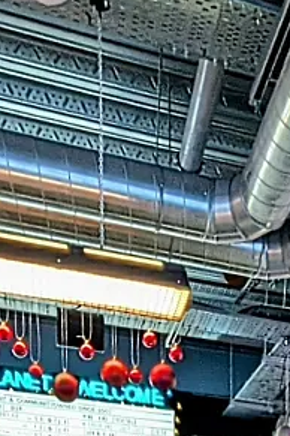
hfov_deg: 28.0
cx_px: 315
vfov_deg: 24.0
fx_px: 532
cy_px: 752
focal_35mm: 44
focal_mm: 2.02
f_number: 1.7
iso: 54
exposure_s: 1/25
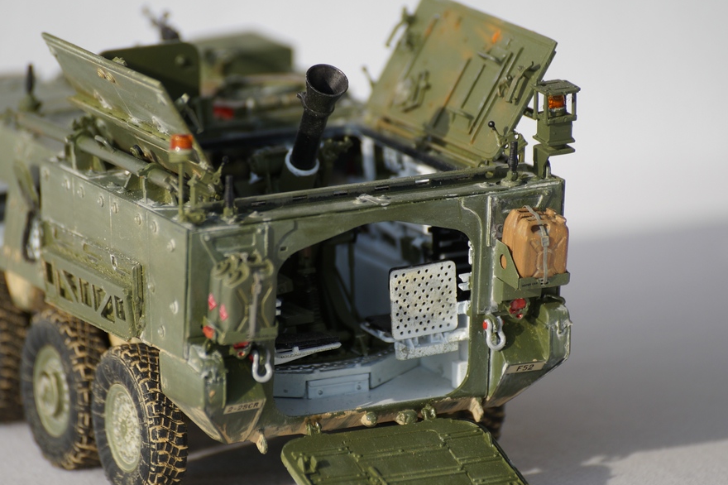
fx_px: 7236
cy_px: 247
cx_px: 341
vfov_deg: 3.8
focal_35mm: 358
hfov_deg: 5.8
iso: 100
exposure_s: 1/400
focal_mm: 210
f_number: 5.6
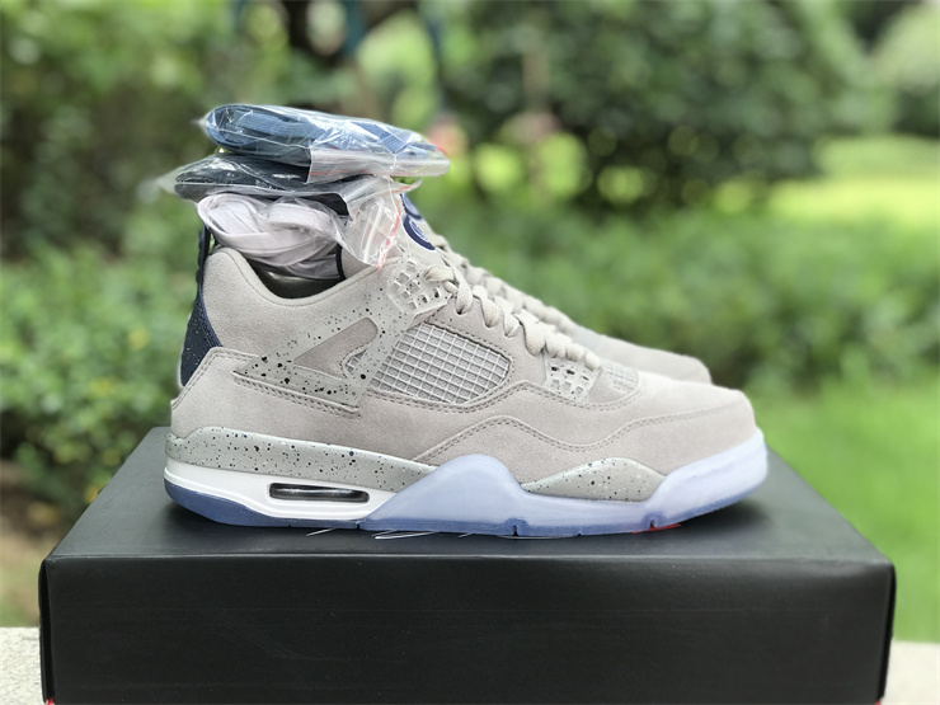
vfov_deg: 25.7
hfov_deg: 33.8
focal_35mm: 57
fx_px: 1548
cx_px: 470
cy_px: 352
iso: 25
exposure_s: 1/95
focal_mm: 6.6
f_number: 2.8
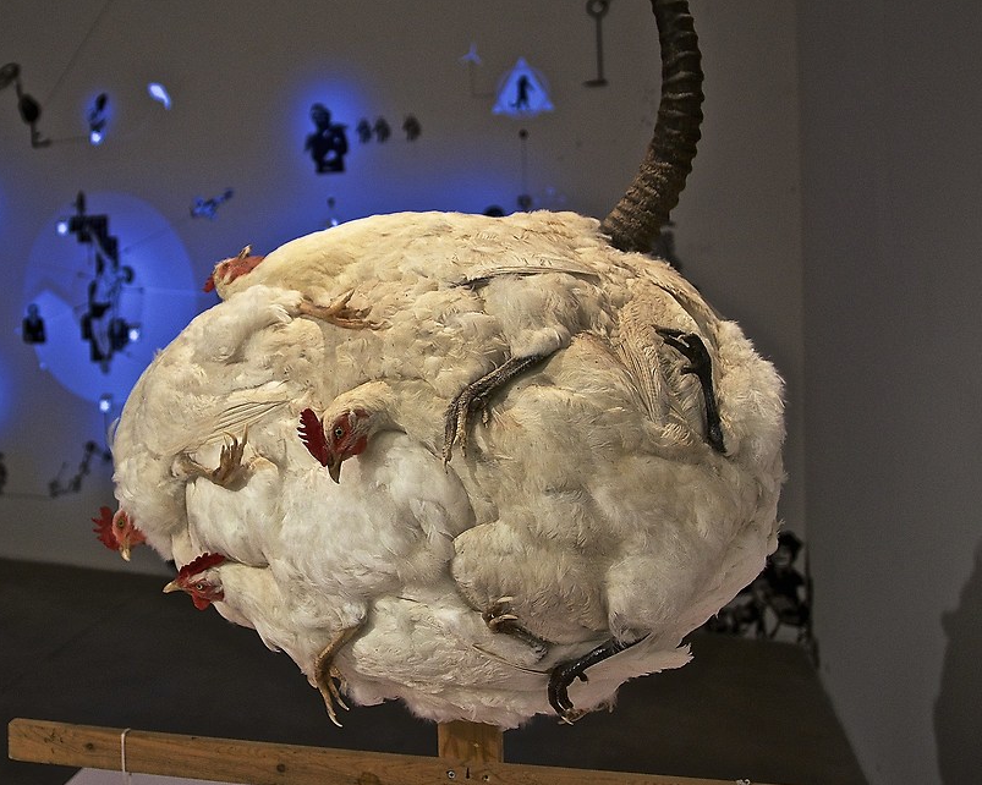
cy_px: 302
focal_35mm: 42
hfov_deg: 43.1
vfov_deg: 35.5
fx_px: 1220
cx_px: 317
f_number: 2.8
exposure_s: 1/100
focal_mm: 20
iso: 400
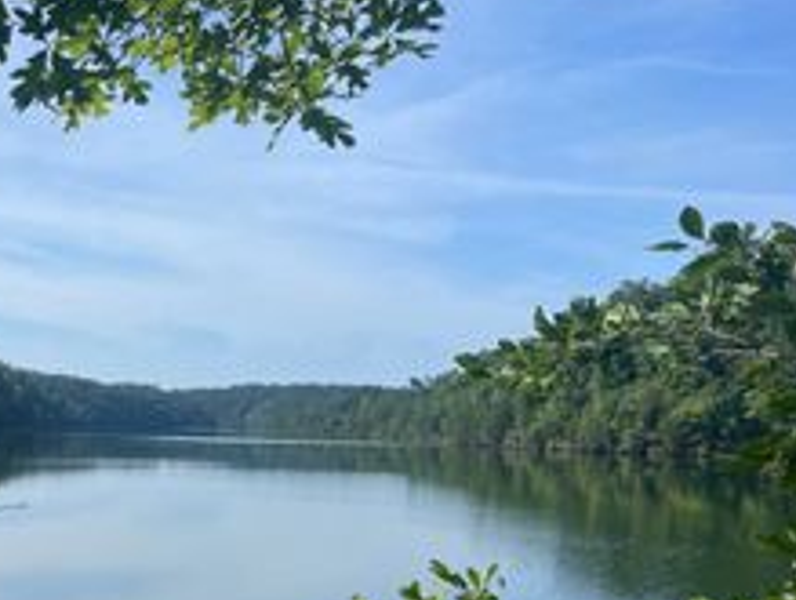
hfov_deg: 35.7
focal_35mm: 49
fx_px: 1129
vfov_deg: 29.4
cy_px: 424
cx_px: 29
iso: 32
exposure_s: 1/3922
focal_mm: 5.1
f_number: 1.6
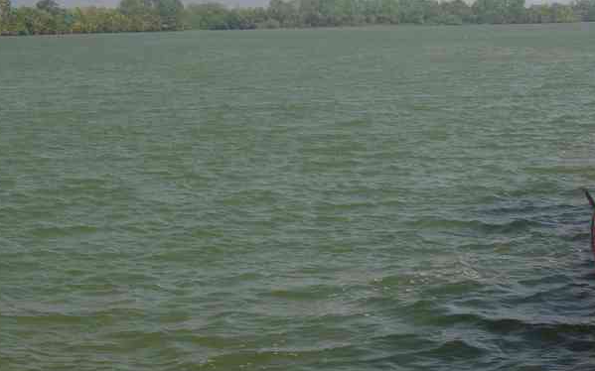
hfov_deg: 20.3
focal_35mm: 102
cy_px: 155
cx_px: 402
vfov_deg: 12.8
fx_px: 1654
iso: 200
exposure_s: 1/100
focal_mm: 40
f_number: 11
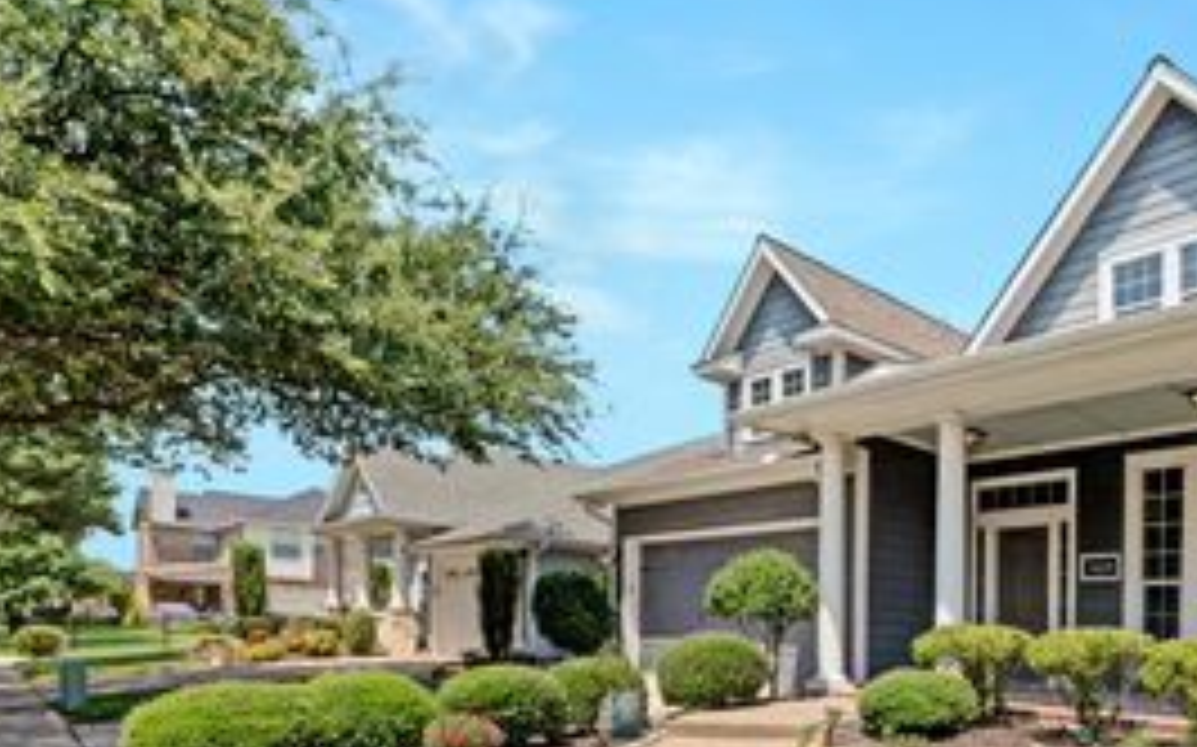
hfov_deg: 70.1
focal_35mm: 23
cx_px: 945
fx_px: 750
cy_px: 461
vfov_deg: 52.4
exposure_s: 1/100
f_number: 11
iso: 100
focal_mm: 12
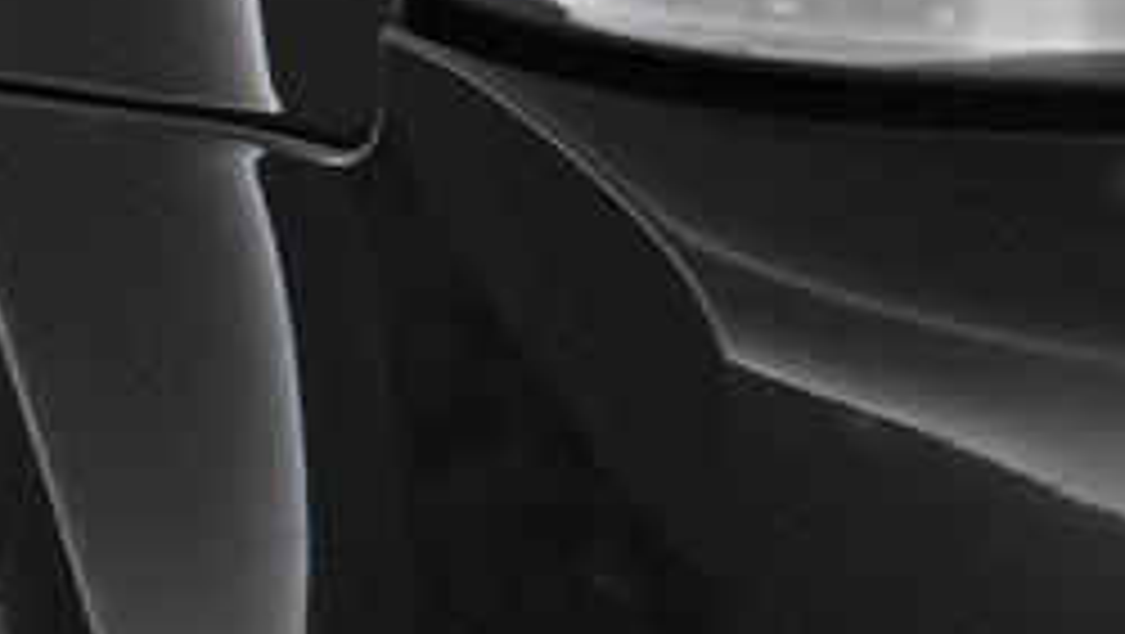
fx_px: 7594
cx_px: 2437
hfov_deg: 8.0
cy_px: 270
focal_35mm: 254
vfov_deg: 4.8
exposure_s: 1/160
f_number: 6.3
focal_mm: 25
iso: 3200
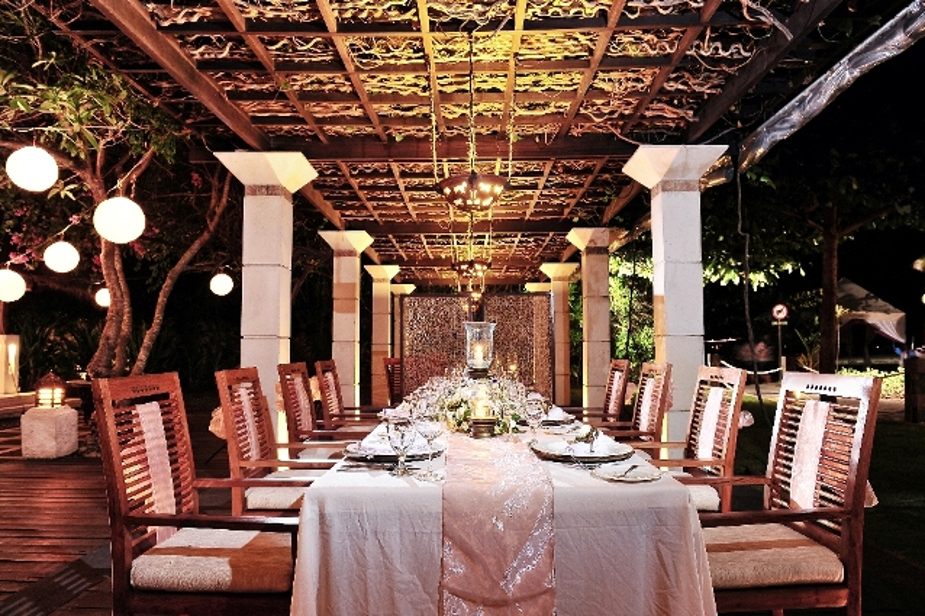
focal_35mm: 24
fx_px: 616
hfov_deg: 73.8
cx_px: 462
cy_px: 308
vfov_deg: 53.1
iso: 320
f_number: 8
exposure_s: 2.5
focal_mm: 24
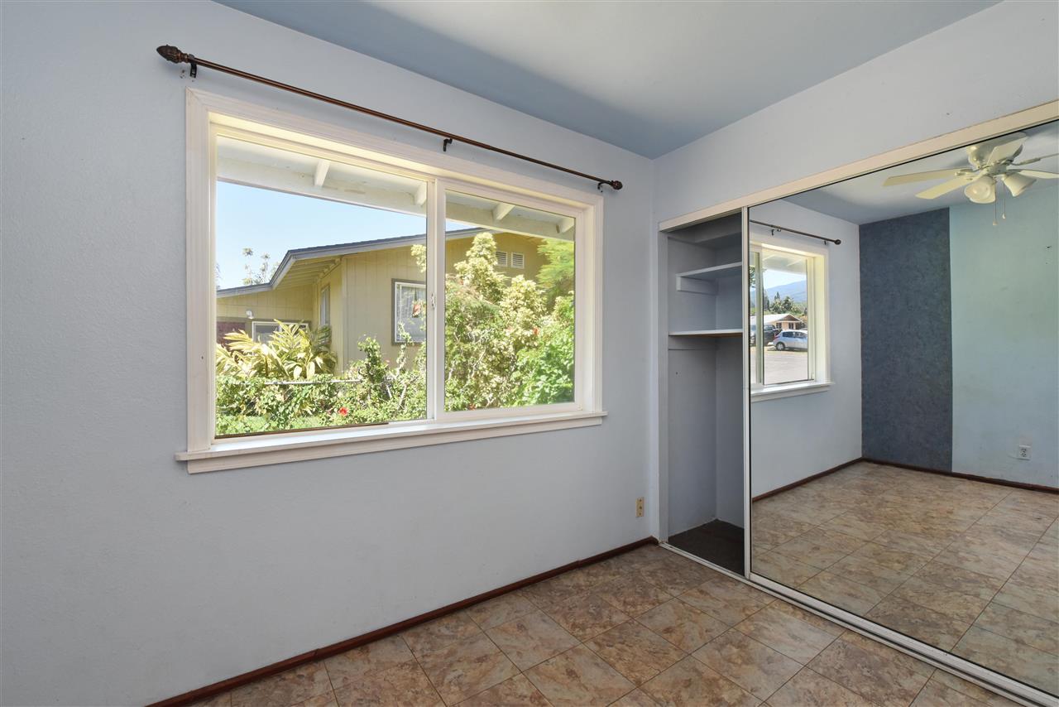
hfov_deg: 100.4
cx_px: 530
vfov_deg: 77.4
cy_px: 354
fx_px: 441
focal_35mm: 15
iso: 2800
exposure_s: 1/60
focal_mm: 15
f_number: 16
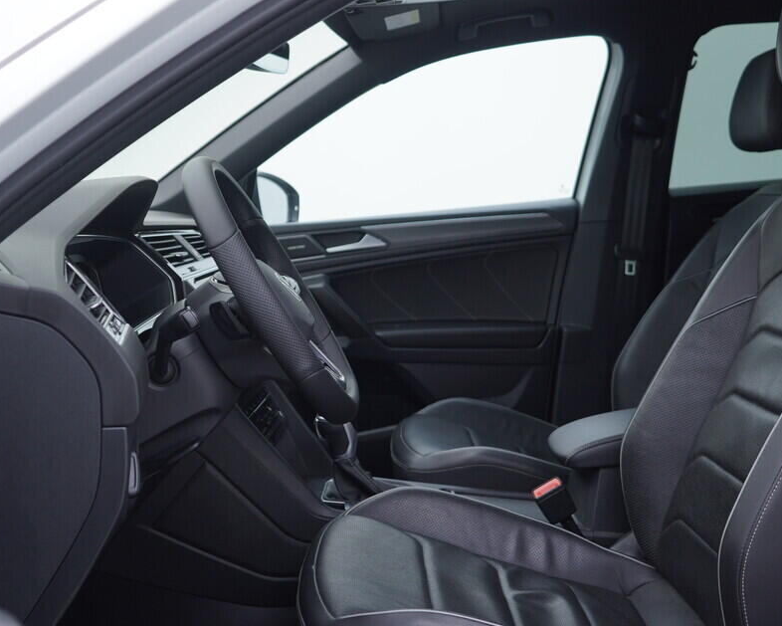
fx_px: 1018
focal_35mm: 44
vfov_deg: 34.1
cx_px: 391
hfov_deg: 42.0
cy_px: 289
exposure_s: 1/50
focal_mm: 24
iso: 125
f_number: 3.2
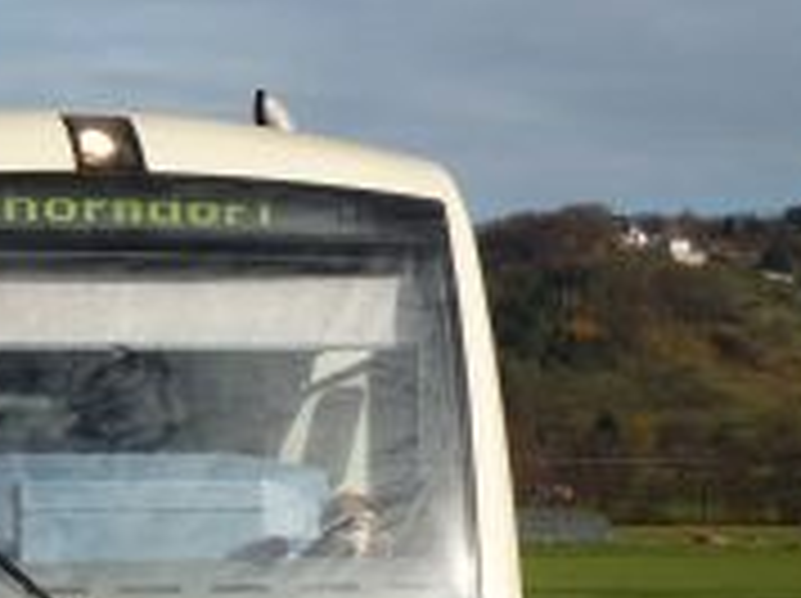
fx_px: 2496
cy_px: 576
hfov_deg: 17.8
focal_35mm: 108
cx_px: 0
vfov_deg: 13.5
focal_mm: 5.2
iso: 100
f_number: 5.6
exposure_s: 1/400
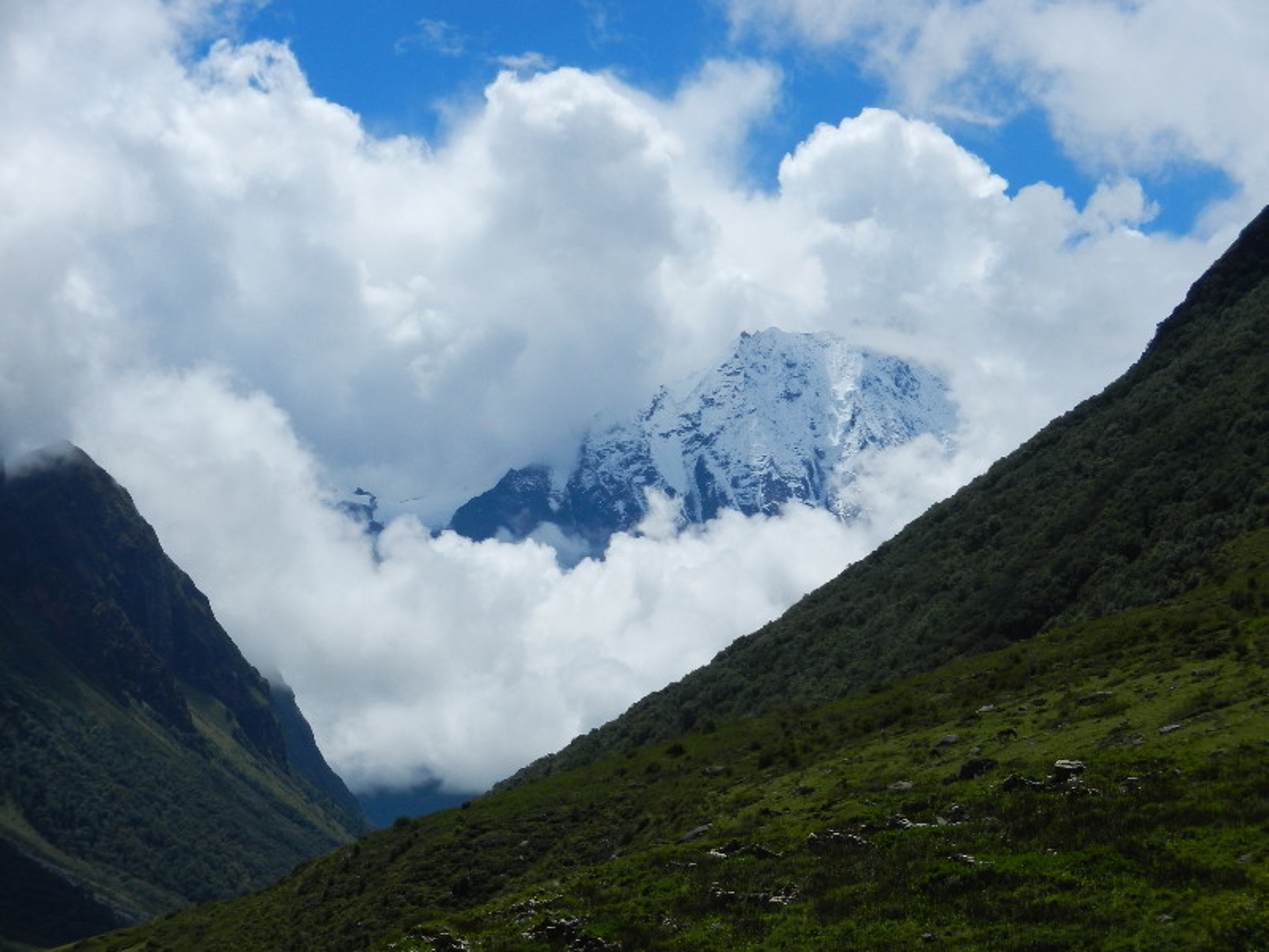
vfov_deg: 18.9
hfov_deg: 25.0
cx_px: 634
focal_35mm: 78
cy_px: 476
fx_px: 2859
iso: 160
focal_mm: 14.1
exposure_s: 1/640
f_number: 9.6
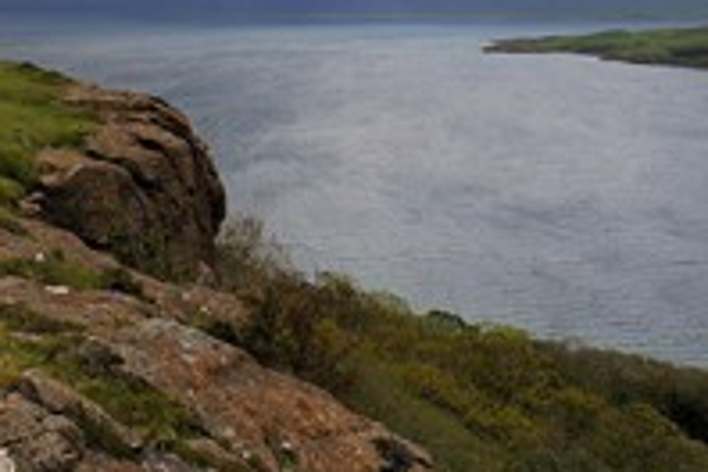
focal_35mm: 51
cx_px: 429
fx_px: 1003
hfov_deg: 38.7
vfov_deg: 25.4
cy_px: 18
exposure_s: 1/400
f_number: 13
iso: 400
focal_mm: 24
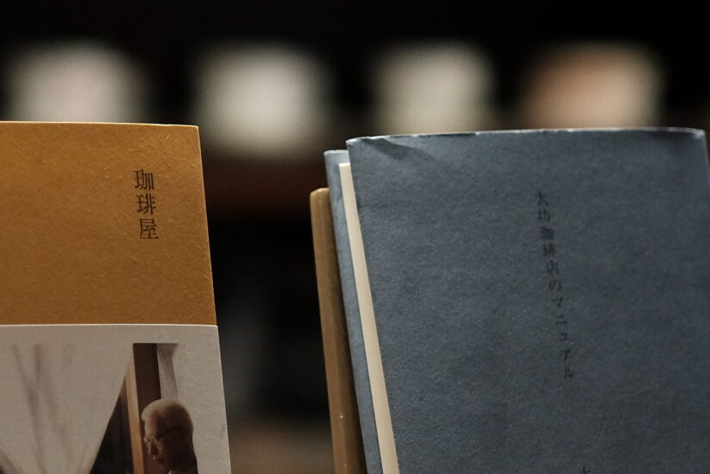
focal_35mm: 260
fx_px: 5129
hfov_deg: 7.9
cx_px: 289
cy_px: 245
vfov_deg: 5.3
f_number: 1.2
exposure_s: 1/160
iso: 1250
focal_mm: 56
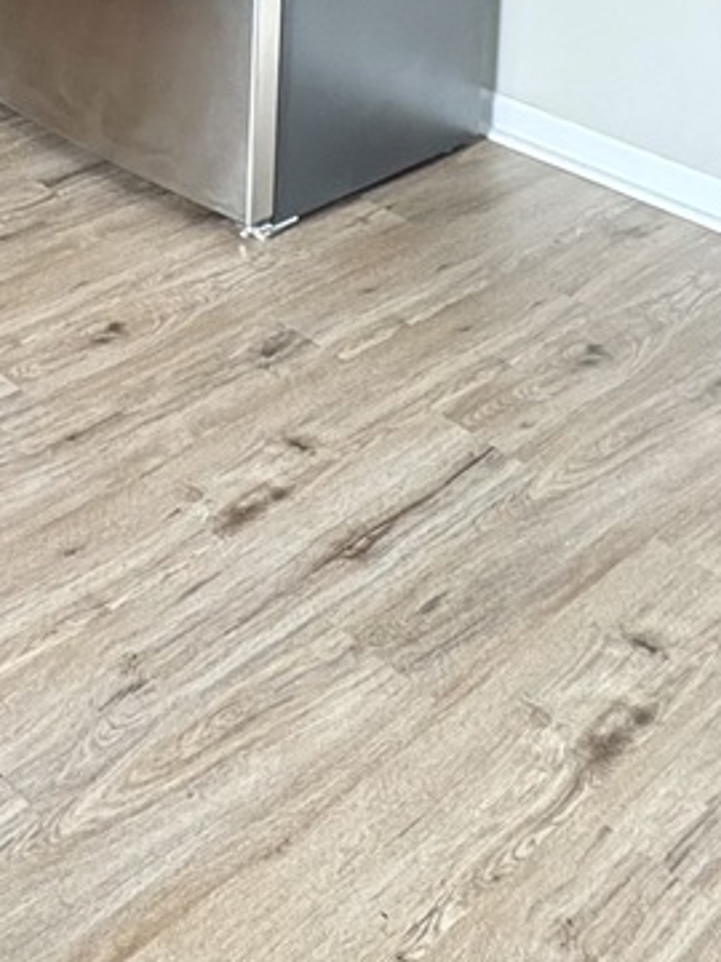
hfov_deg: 23.7
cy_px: -473
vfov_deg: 25.8
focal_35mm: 56
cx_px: -158
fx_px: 1555
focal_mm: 2.22
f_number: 2.2
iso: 400
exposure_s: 1/60
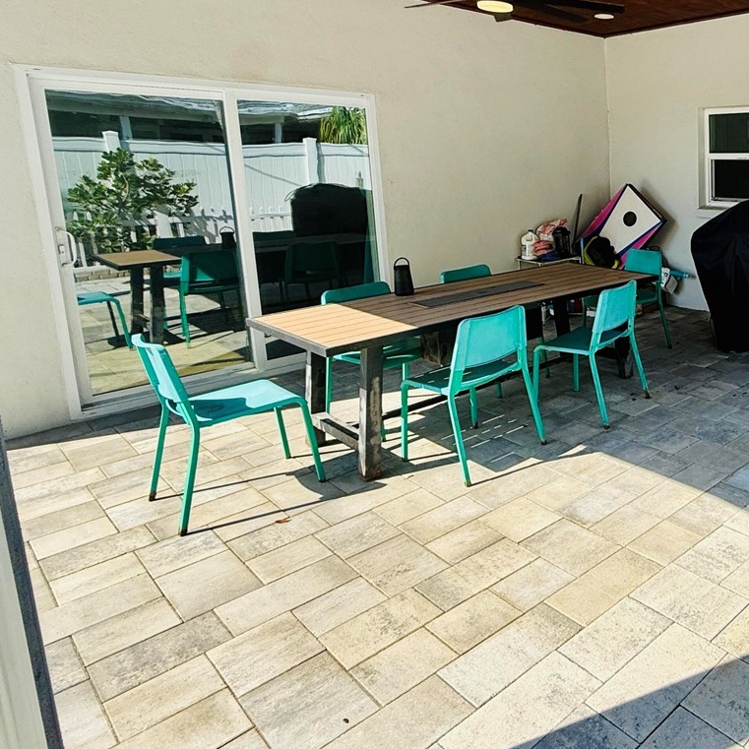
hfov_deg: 48.8
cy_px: 255
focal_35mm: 26
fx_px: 636
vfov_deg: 59.6
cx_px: 765
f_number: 2.2
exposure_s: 1/701
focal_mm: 2.22
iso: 64
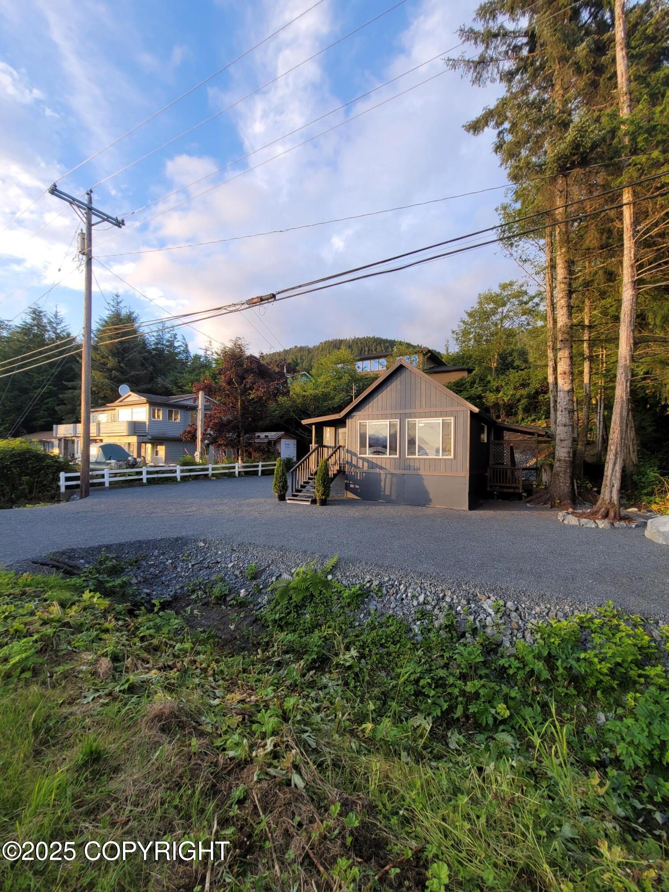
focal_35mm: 13
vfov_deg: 106.2
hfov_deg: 89.9
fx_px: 335
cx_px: 334
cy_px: 446
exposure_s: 1/152
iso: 64
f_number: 2.2
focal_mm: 2.2
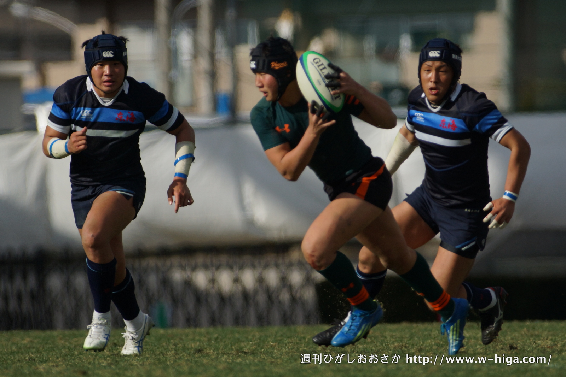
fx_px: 9434
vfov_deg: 2.3
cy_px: 188
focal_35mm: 600
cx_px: 283
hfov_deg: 3.4
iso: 200
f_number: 4.5
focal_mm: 400
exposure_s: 1/1250
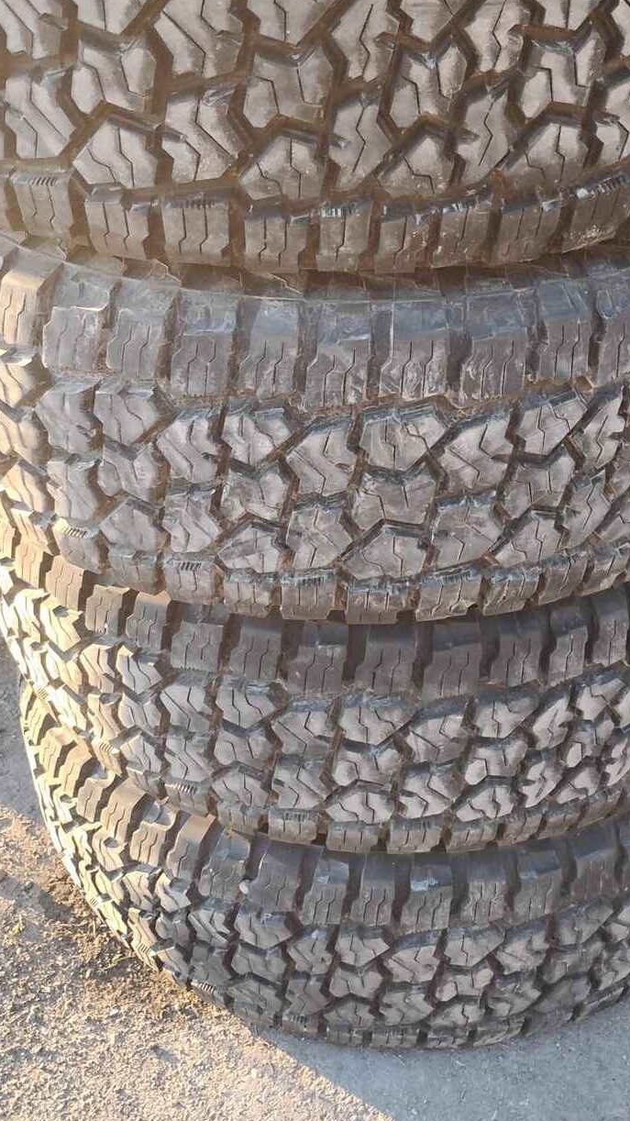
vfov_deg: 42.9
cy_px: 546
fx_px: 1426
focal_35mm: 48
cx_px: 439
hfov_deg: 24.7
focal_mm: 4.26
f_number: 1.8
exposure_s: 1/120
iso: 366
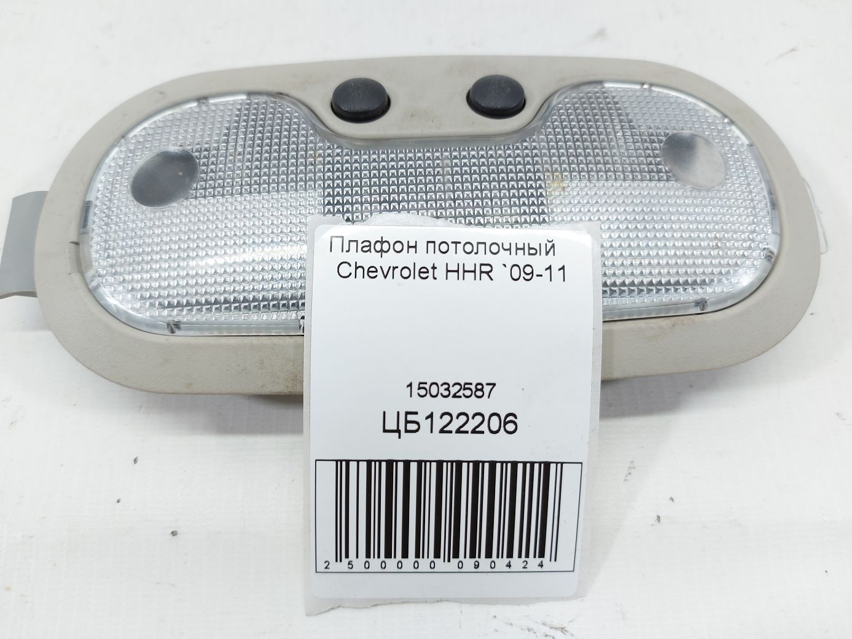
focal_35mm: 24
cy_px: 320
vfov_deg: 56.8
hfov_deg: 71.6
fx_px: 591
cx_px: 426
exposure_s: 1/50
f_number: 1.8
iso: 50
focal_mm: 5.23
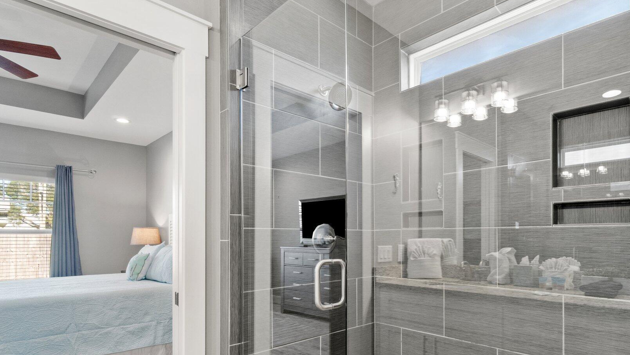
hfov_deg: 86.0
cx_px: 363
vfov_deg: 54.8
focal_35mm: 20
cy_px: 234
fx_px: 334
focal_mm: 10
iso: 800
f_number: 8
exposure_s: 1.3
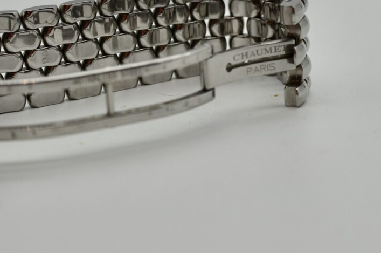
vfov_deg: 13.1
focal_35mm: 104
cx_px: 169
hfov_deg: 19.7
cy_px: 61
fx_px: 1099
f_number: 6.3
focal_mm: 35
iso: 200
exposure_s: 1/160
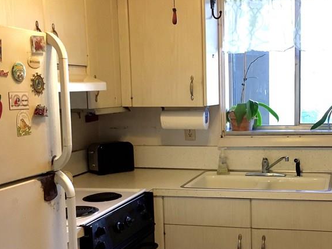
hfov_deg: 36.3
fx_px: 499
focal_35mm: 52
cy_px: 154
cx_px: 230
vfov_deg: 27.9
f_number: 2.2
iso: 32
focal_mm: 4.15
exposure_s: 1/40
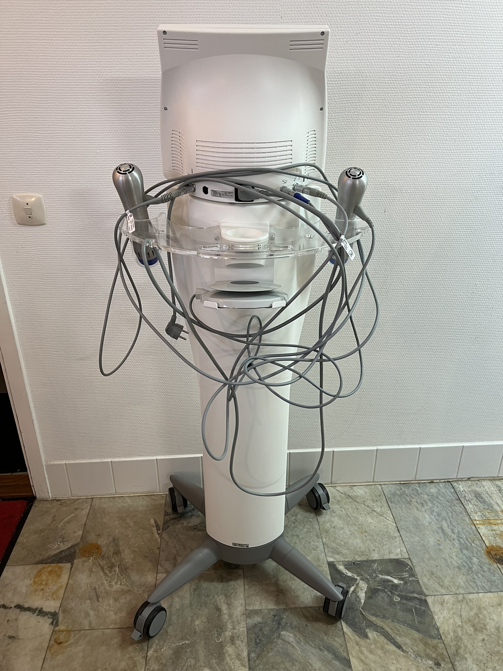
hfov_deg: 53.1
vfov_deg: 67.3
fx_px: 504
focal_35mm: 26
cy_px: 336
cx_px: 252
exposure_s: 1/50
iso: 125
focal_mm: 5.7
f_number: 1.5
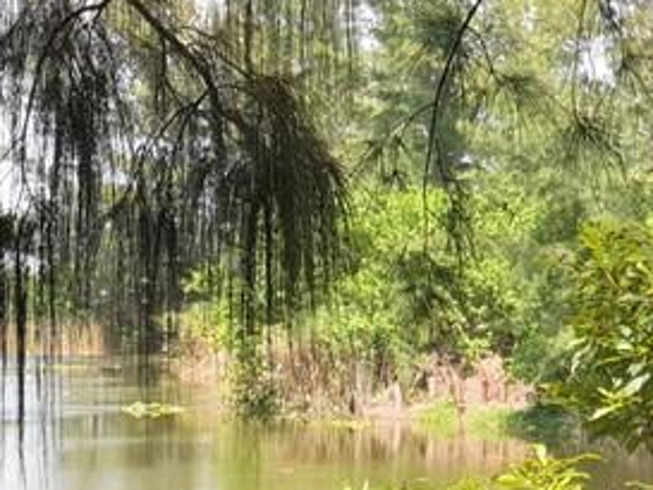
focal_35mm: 195
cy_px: 708
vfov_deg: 7.5
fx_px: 3680
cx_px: -127
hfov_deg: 10.0
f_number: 2.4
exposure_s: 1/278
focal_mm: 6
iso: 25
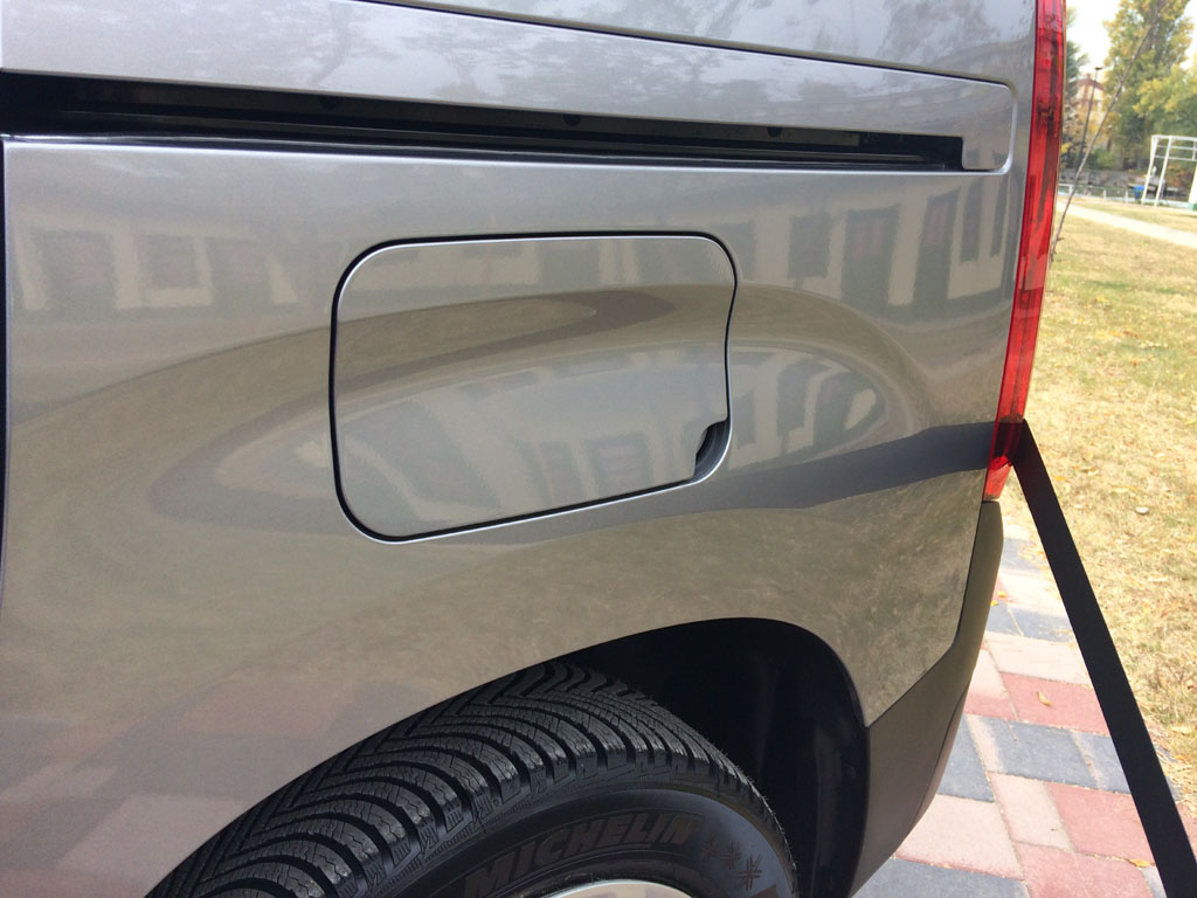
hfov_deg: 61.7
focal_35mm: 29
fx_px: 1003
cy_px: 449
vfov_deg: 48.2
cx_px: 598
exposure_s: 1/295
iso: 32
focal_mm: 4.15
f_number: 2.2
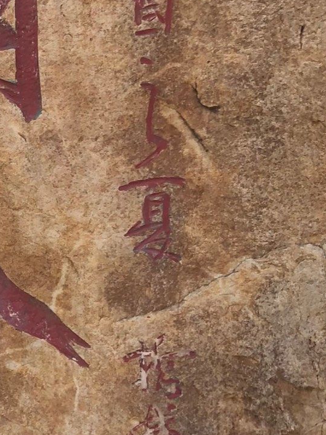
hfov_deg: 13.6
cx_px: -72
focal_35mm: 106
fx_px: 1331
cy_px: 182
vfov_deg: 18.5
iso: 20
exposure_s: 1/510
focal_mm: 4
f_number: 1.8
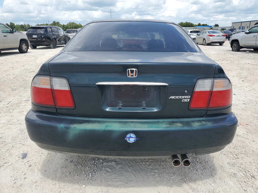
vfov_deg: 53.1
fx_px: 194
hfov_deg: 67.3
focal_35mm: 26
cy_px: 96
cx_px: 129
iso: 50
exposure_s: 1/2500
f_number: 1.5
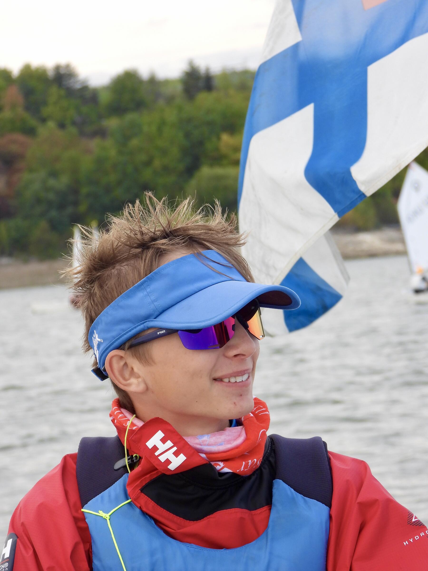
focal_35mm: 200
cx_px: 214
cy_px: 286
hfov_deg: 7.4
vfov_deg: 9.9
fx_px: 3297
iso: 200
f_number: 4.5
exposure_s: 1/250
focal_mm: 35.9
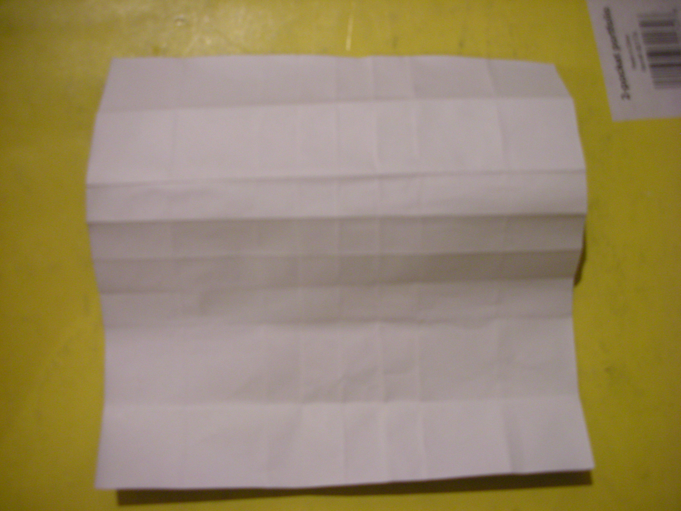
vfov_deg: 40.7
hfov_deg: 52.6
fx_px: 689
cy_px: 256
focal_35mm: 35
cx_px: 340
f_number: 2.8
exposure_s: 1/8.5
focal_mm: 5.8
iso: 200
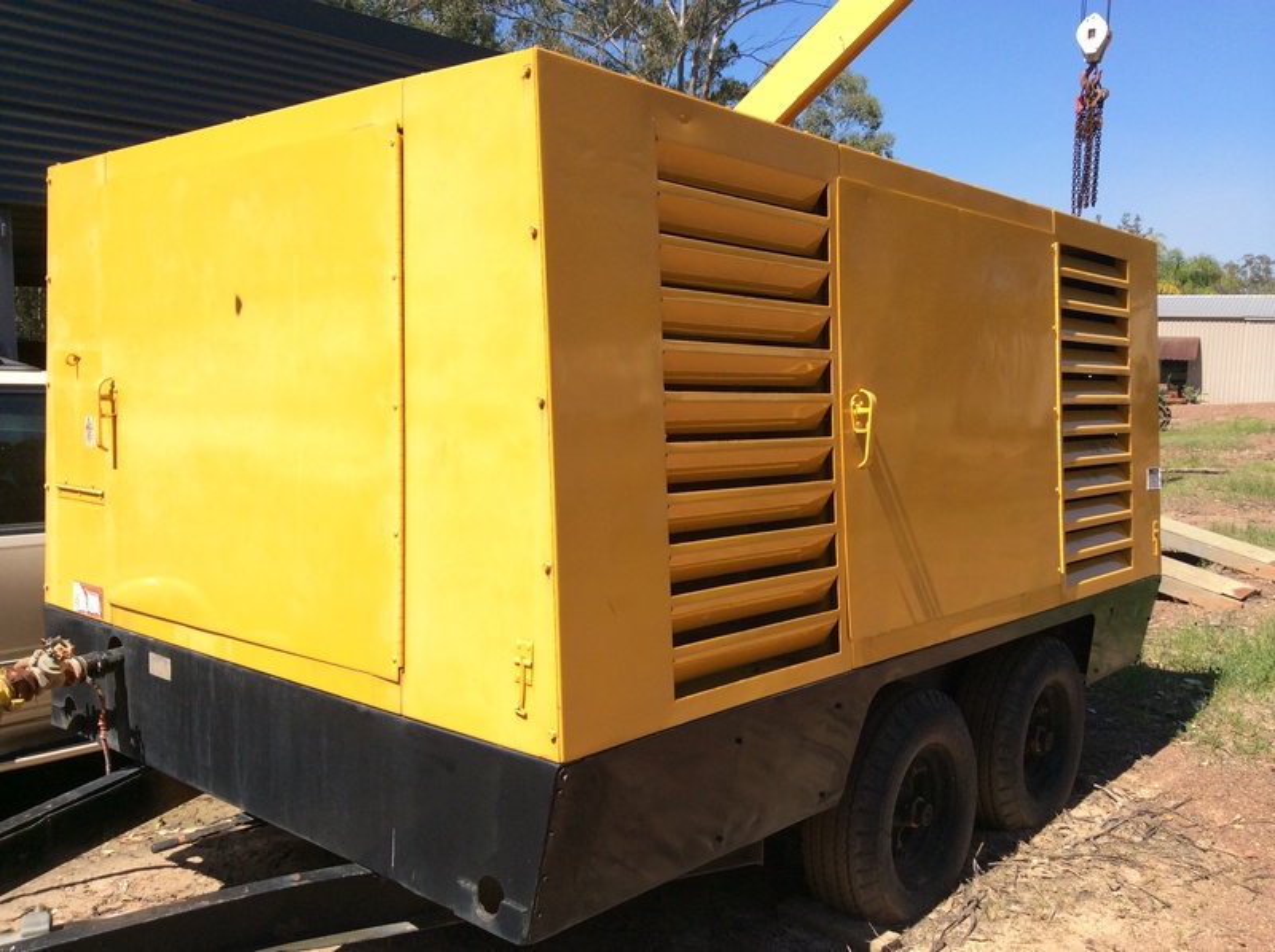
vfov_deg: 42.9
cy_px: 476
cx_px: 638
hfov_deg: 55.4
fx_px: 1214
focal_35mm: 33
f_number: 2.4
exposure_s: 1/1003
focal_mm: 3.3
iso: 32
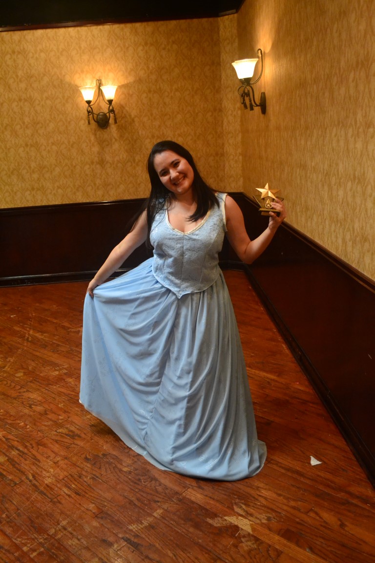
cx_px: 188
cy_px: 282
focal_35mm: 33
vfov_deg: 57.2
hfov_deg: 40.0
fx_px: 516
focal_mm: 22
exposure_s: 1/50
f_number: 3.8
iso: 3200
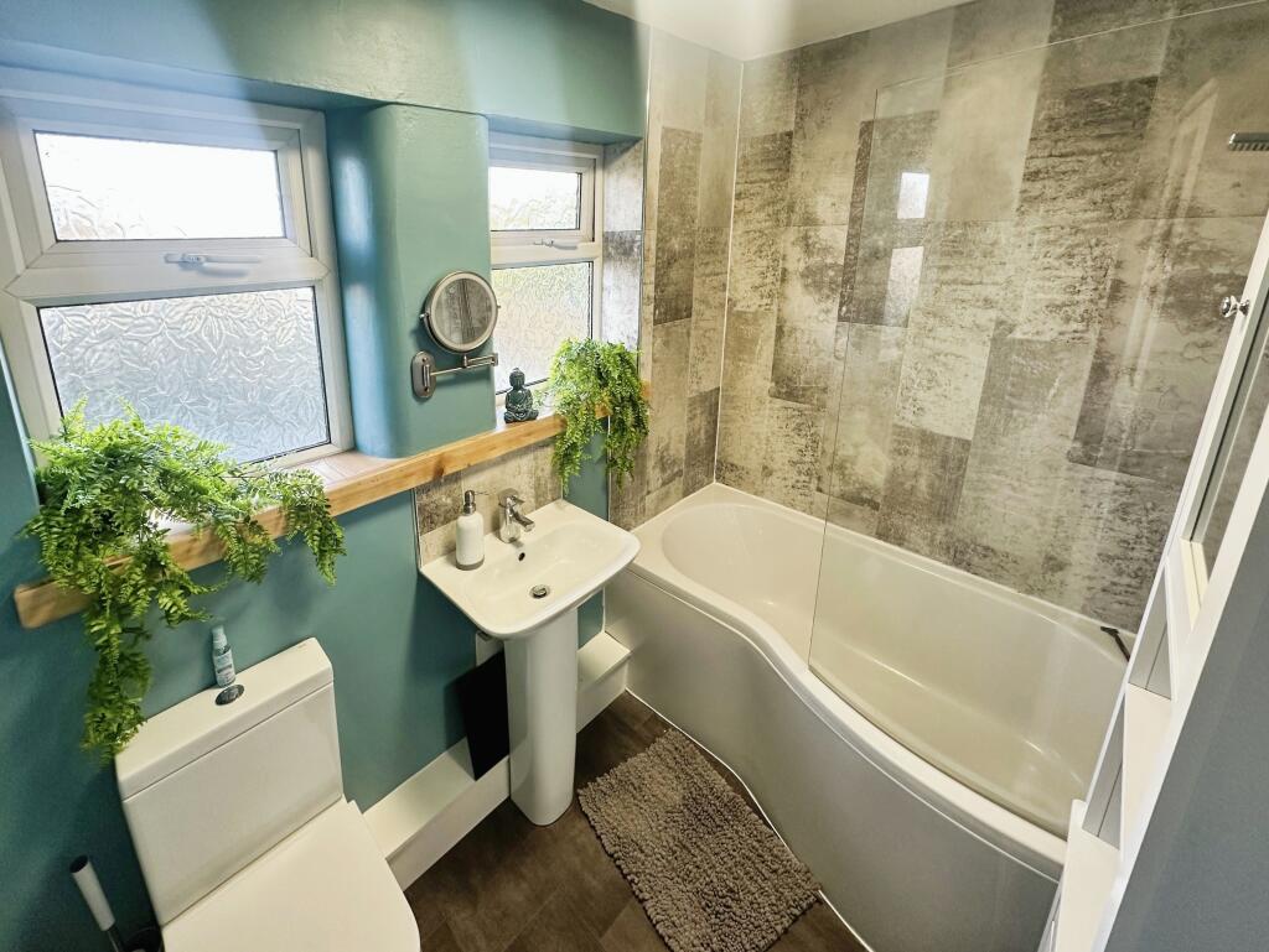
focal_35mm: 14
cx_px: 634
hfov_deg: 102.0
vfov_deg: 85.7
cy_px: 476
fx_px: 513
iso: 125
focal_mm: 2.22
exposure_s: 1/99
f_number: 2.2
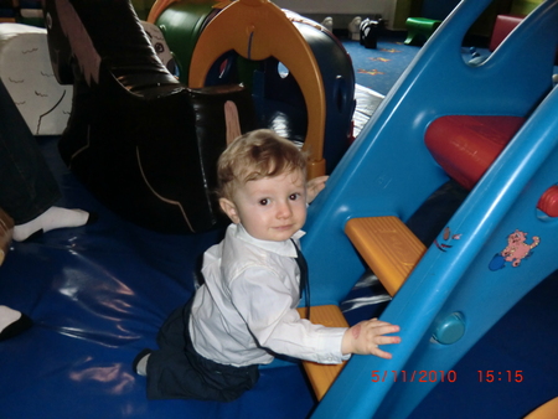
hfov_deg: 61.6
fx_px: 468
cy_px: 210
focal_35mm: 29
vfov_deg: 48.3
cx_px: 279
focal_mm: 5.2
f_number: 3.5
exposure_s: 1/50
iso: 400
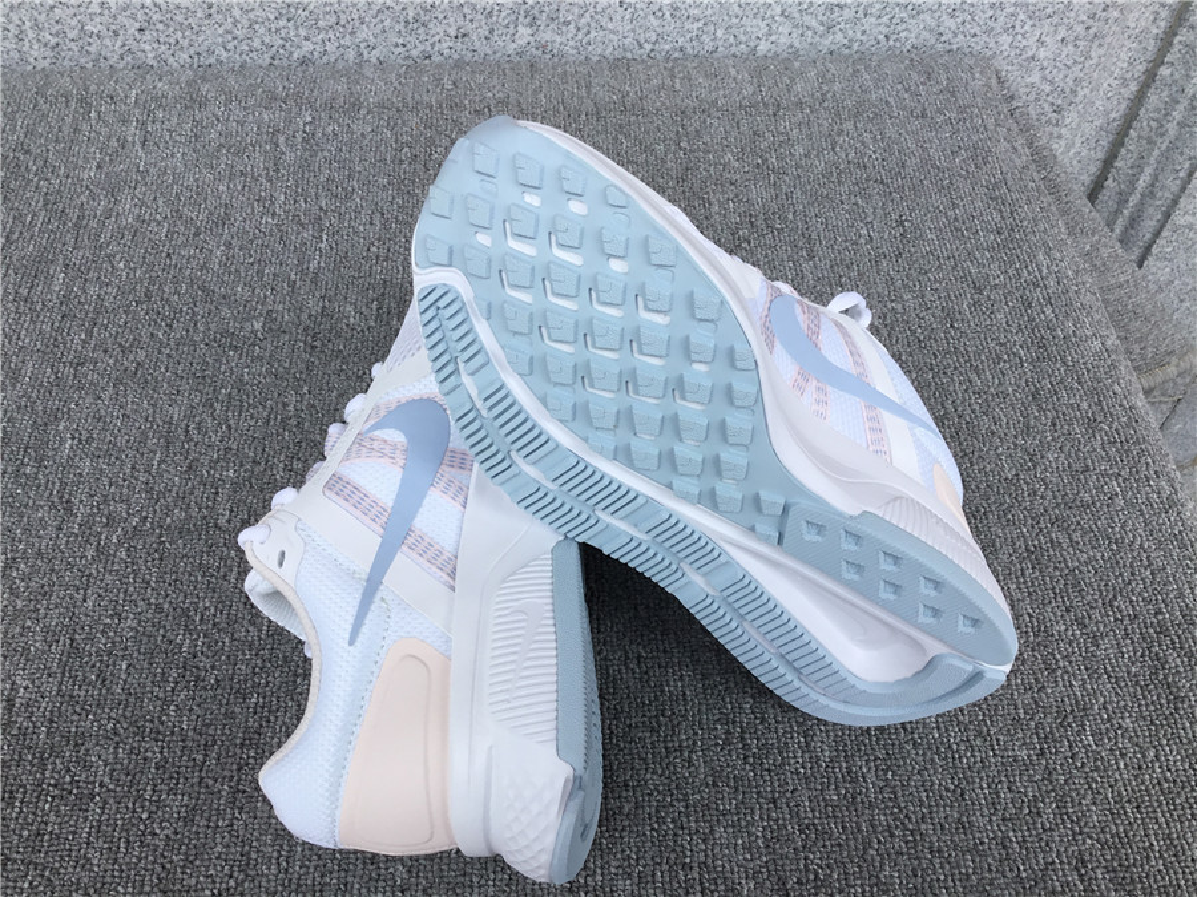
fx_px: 1072
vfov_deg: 45.4
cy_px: 448
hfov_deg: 58.4
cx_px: 598
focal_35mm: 31
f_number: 2.4
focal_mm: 3.3
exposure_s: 1/324
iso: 25
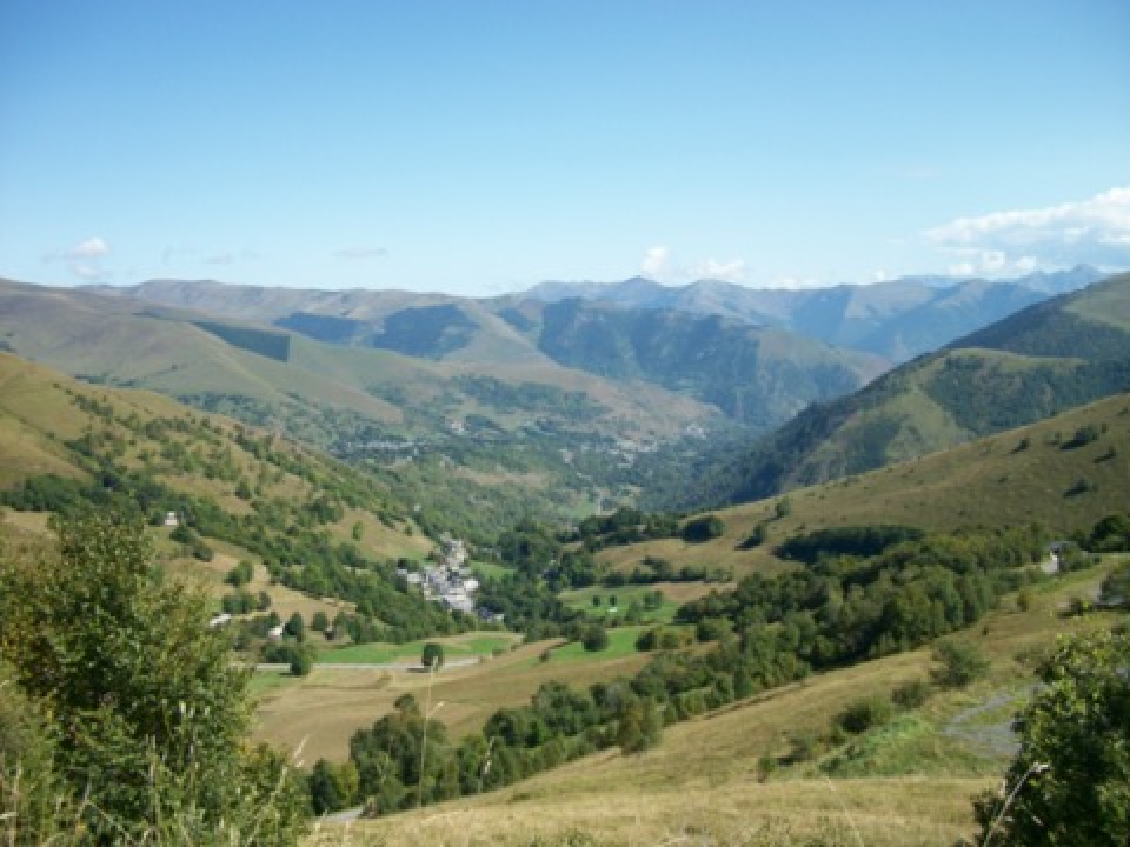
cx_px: 565
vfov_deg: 44.2
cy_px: 424
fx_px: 1045
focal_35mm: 32
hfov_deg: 56.8
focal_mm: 5.7
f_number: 8.8
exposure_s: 1/125
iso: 80
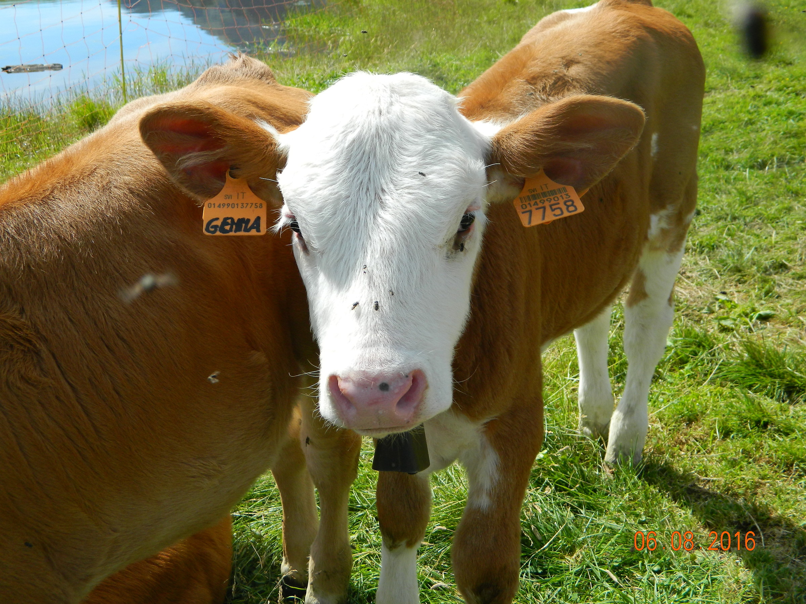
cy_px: 302
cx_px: 403
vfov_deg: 35.1
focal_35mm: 41
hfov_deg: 45.8
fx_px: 955
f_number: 3.5
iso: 80
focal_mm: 7.3
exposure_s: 1/640
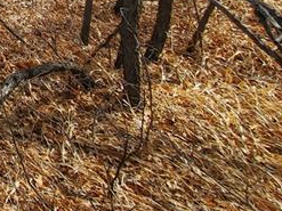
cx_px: -250
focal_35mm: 54
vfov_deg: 22.9
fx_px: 440
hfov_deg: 20.8
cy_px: -90
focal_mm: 1.8
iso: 50
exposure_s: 1/986
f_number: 2.2
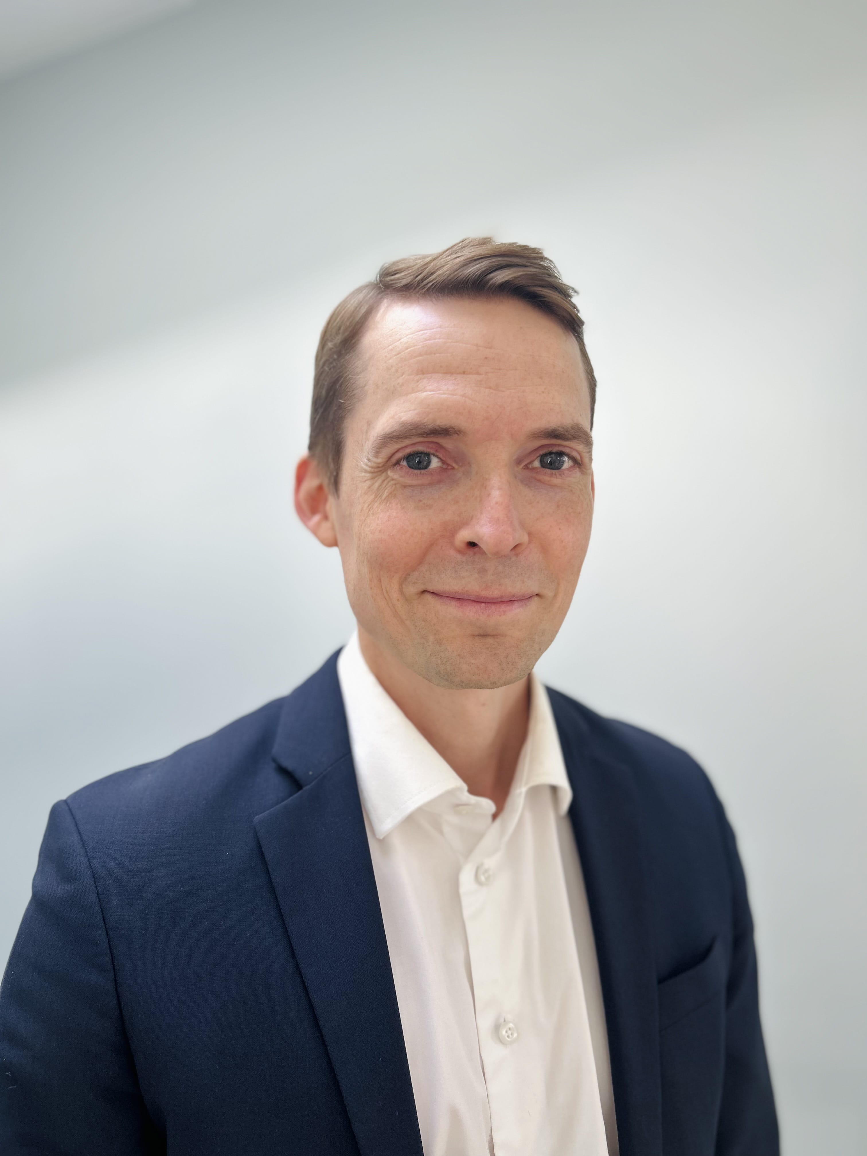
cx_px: 434
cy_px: 578
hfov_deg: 53.1
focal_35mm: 26
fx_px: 868
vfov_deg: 67.3
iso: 80
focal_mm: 5.7
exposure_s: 1/100
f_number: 1.5
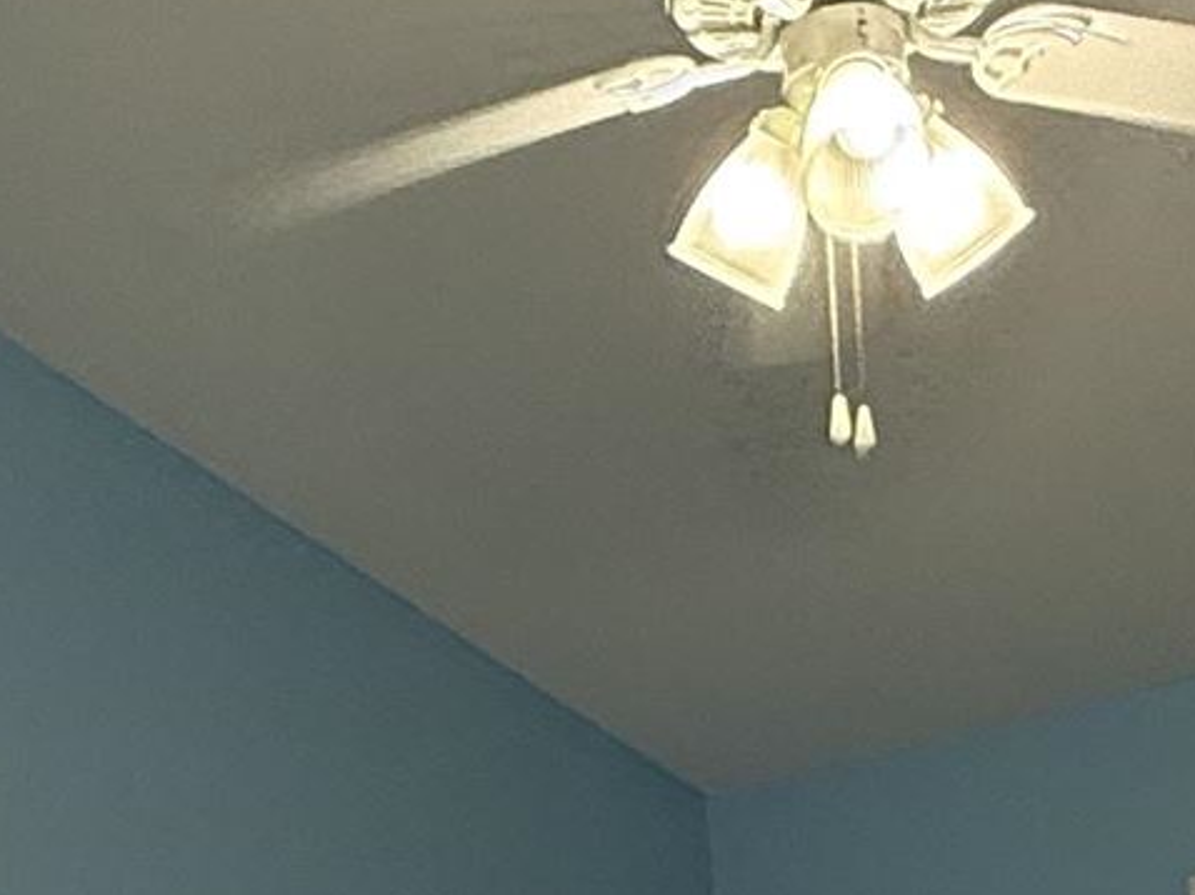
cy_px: 1728
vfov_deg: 14.1
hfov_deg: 21.8
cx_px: 530
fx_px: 3105
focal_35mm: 90
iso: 160
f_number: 2.2
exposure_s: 1/120
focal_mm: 2.22
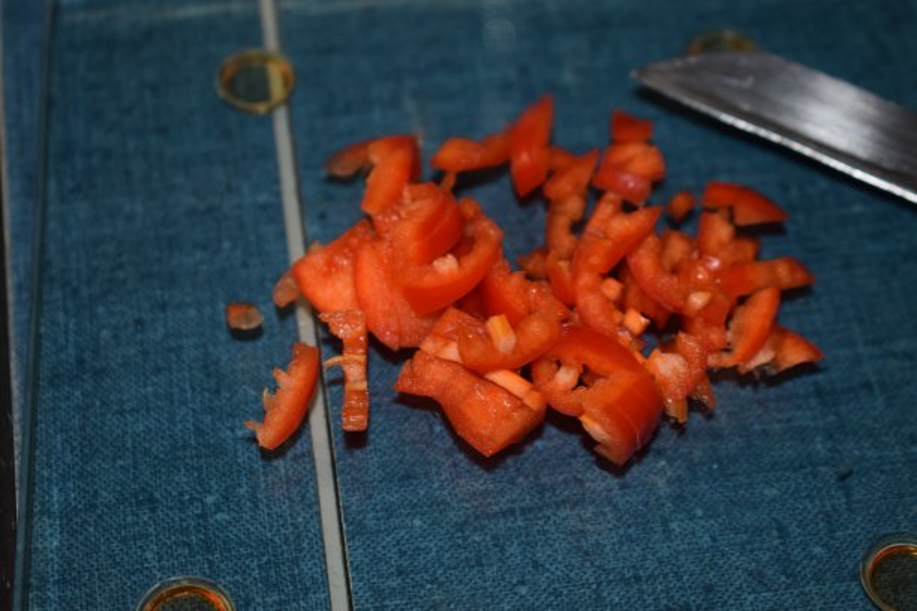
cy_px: 306
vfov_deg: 16.6
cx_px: 458
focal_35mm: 82
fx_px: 2101
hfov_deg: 24.6
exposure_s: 1/60
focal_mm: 55
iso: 560
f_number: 5.6
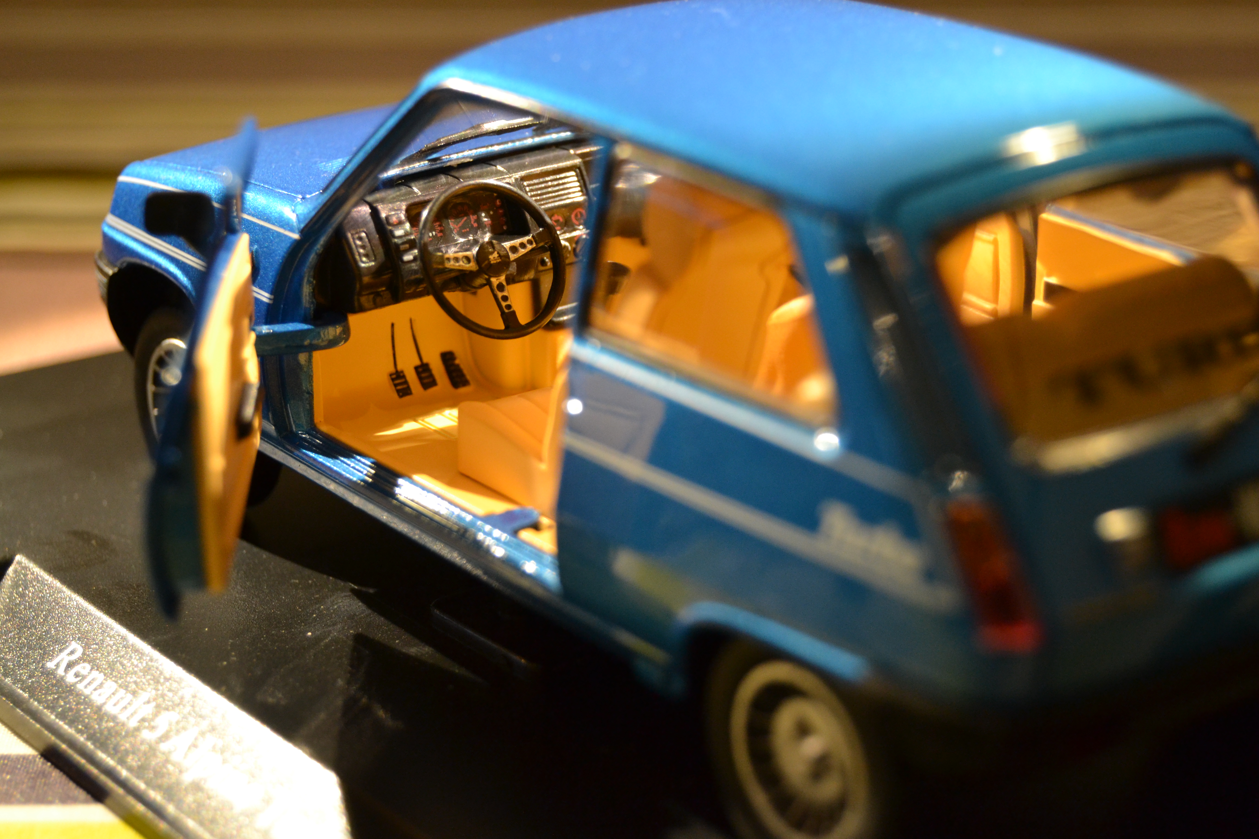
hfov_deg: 24.6
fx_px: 2885
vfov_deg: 16.6
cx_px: 630
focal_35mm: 82
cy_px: 420
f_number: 5.6
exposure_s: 1/60
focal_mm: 55
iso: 1250
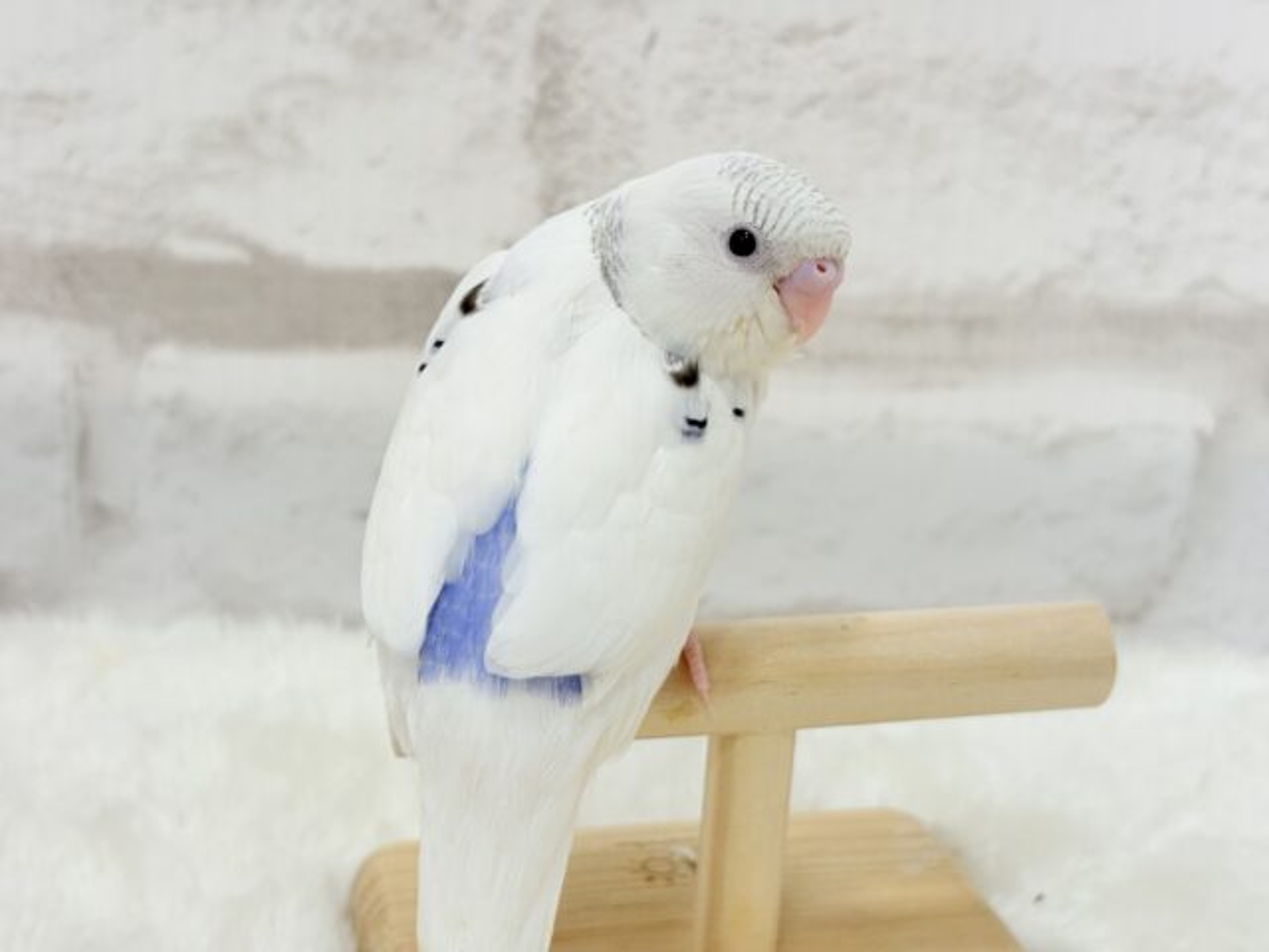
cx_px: 634
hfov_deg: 36.8
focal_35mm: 52
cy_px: 476
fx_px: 1906
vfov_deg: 28.0
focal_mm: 5.96
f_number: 1.6
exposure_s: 1/50
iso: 32
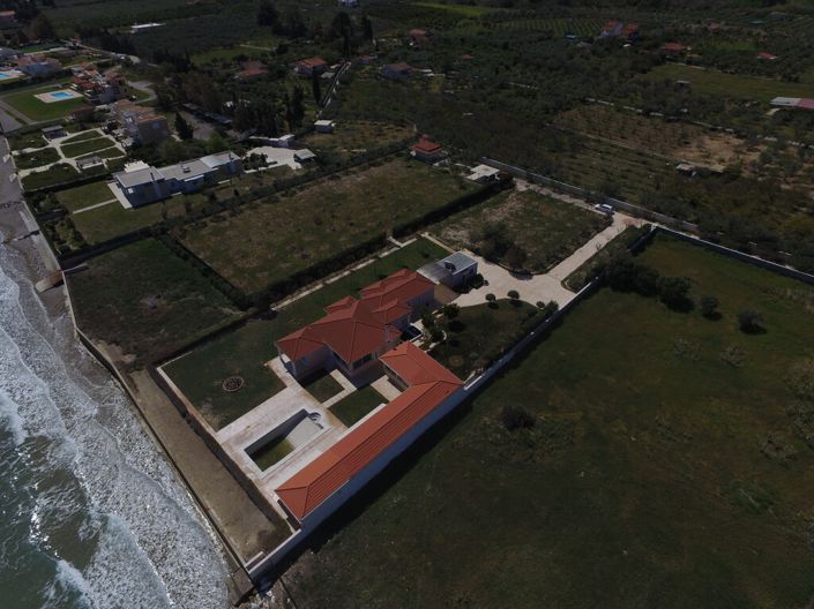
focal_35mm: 20
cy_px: 304
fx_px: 470
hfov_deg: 81.8
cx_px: 407
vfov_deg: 65.9
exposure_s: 1/3597
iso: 100
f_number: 2.8
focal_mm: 3.61
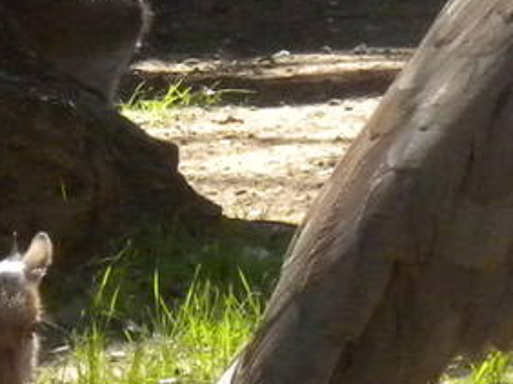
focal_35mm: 483
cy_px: 162
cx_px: 397
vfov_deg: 3.1
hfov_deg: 4.1
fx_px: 7152
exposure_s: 1/589
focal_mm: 15
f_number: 5.1
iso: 400
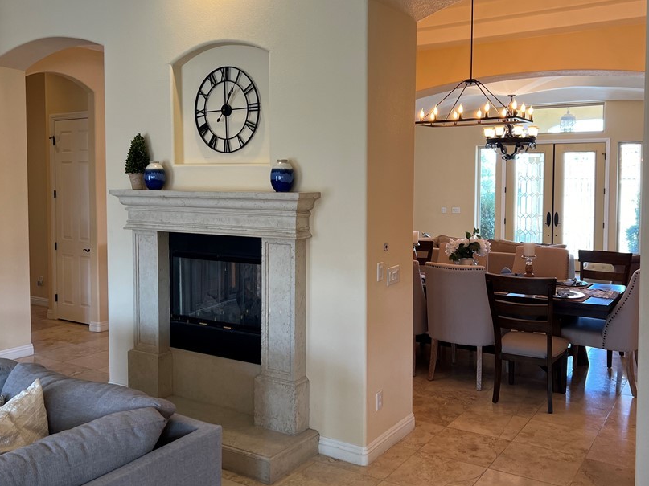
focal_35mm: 33
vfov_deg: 42.8
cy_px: 205
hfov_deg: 55.3
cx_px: 351
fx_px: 619
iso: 80
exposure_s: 1/60
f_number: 1.5
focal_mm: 5.7
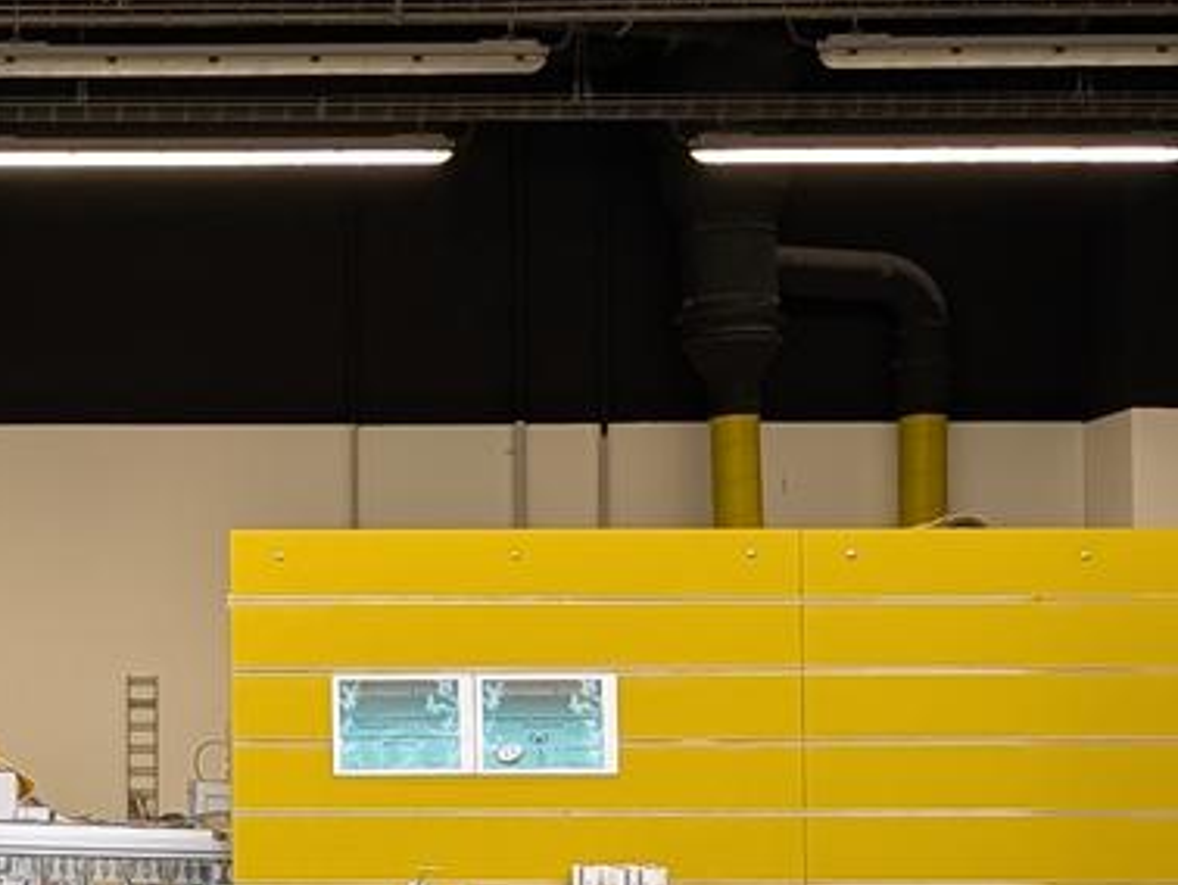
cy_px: 587
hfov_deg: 15.7
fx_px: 4154
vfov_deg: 12.1
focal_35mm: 122
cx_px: -115
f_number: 1.68
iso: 39
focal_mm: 6.9
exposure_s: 1/81.3
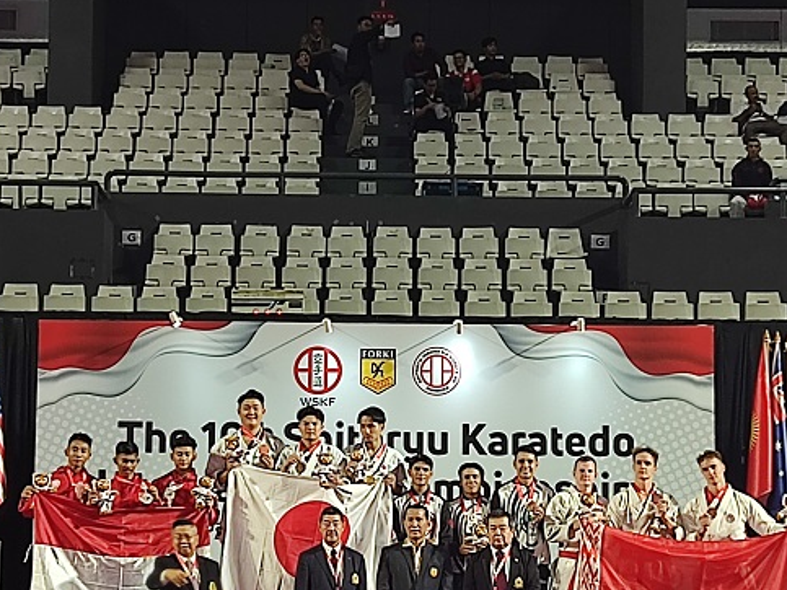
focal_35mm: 98
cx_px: 365
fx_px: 2227
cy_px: 398
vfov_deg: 15.1
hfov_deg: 20.0
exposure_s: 1/50
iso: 187
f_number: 1.79
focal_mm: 4.71
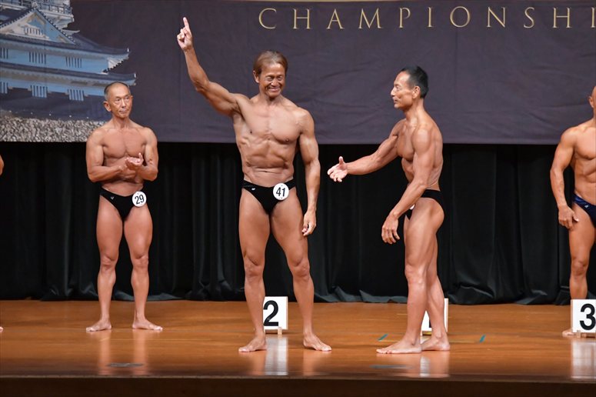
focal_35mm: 240
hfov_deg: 8.6
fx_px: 3971
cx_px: 298
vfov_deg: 5.7
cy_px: 198
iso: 6400
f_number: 5.6
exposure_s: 1/400
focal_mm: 160
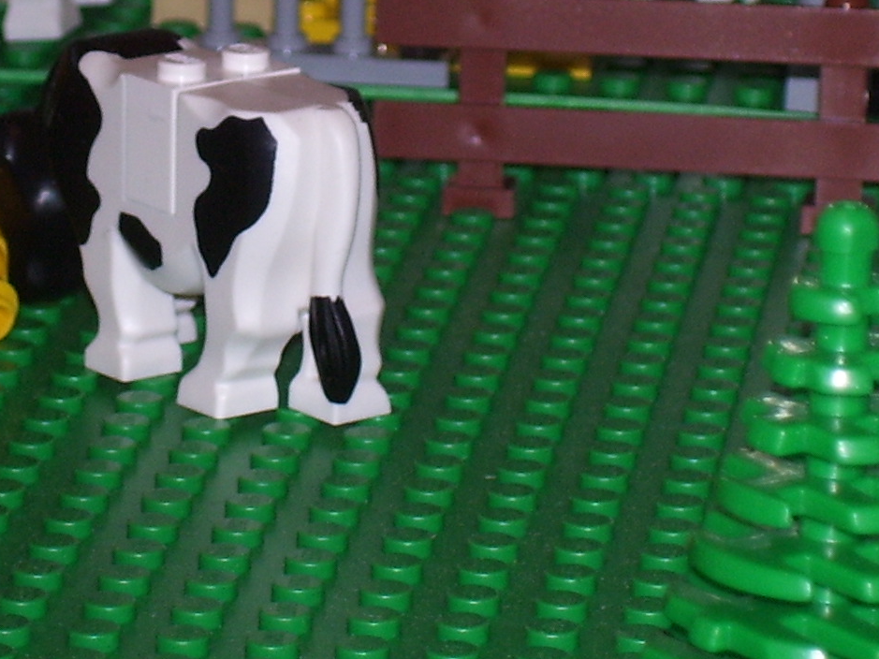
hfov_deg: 7.5
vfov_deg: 5.6
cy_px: 70
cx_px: 184
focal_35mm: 265
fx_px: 6728
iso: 100
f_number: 4.6
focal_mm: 18
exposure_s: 1/90
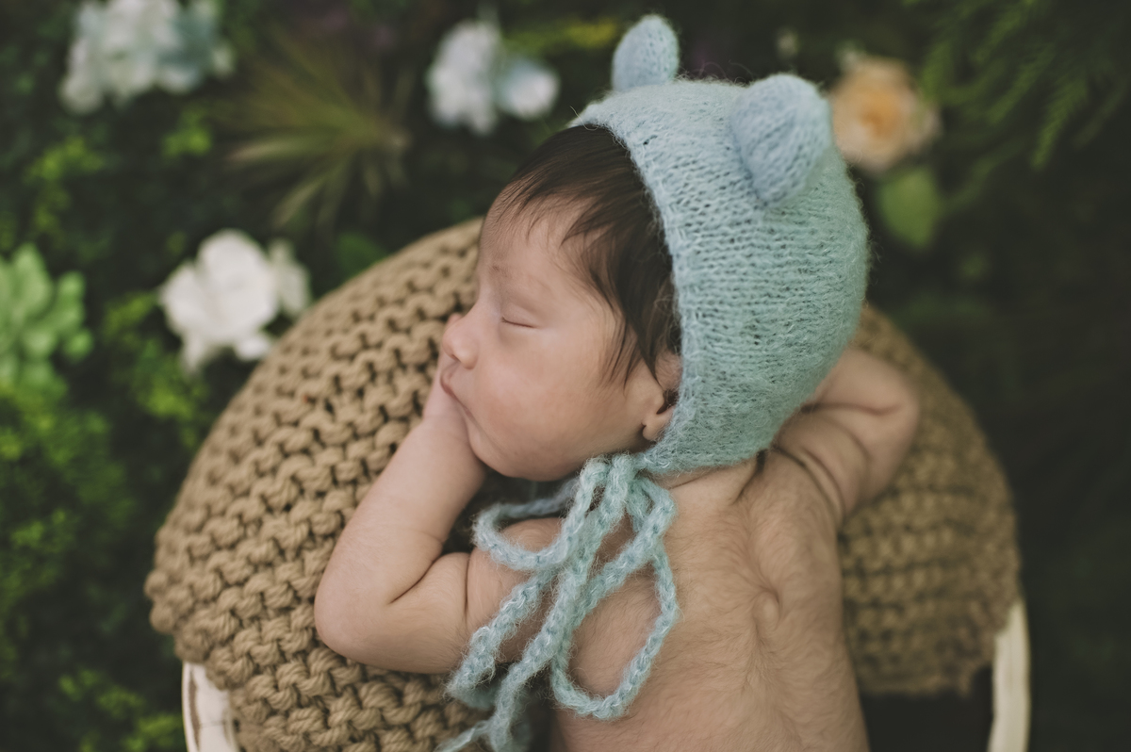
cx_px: 566
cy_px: 376
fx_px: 1099
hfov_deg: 54.5
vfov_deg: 37.8
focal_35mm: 35
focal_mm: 35
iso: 320
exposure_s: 1/125
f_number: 2.2
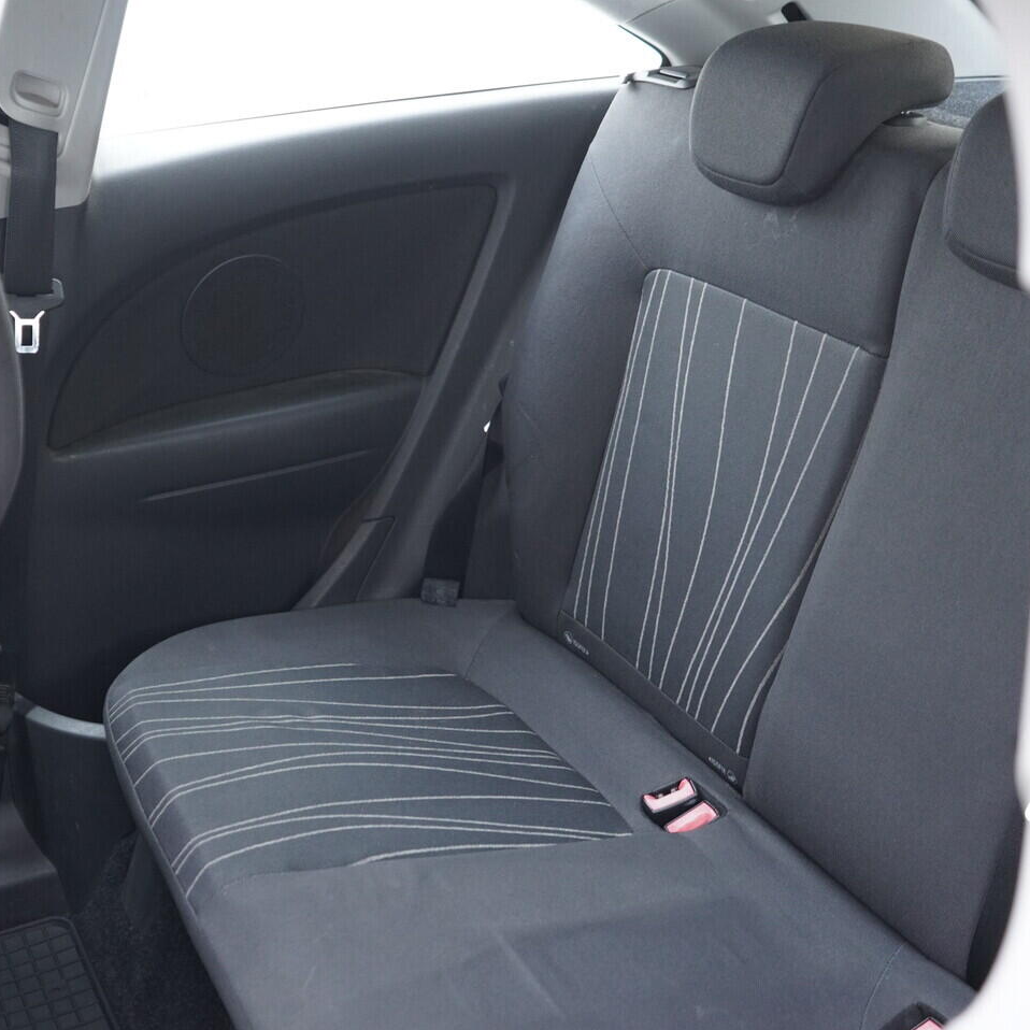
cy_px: 515
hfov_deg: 36.4
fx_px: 1549
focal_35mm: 46
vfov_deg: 36.8
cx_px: 333
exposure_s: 1/40
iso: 1000
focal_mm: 24
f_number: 2.8
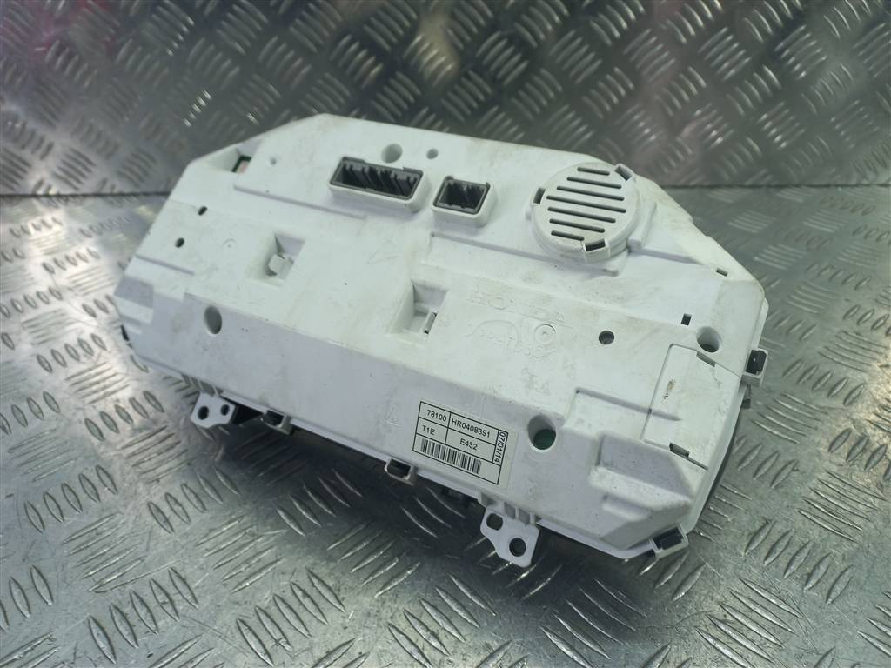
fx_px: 643
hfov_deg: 69.4
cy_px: 334
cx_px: 446
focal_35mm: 25
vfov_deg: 54.9
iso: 50
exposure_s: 1/50
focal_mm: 4.6
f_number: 1.8
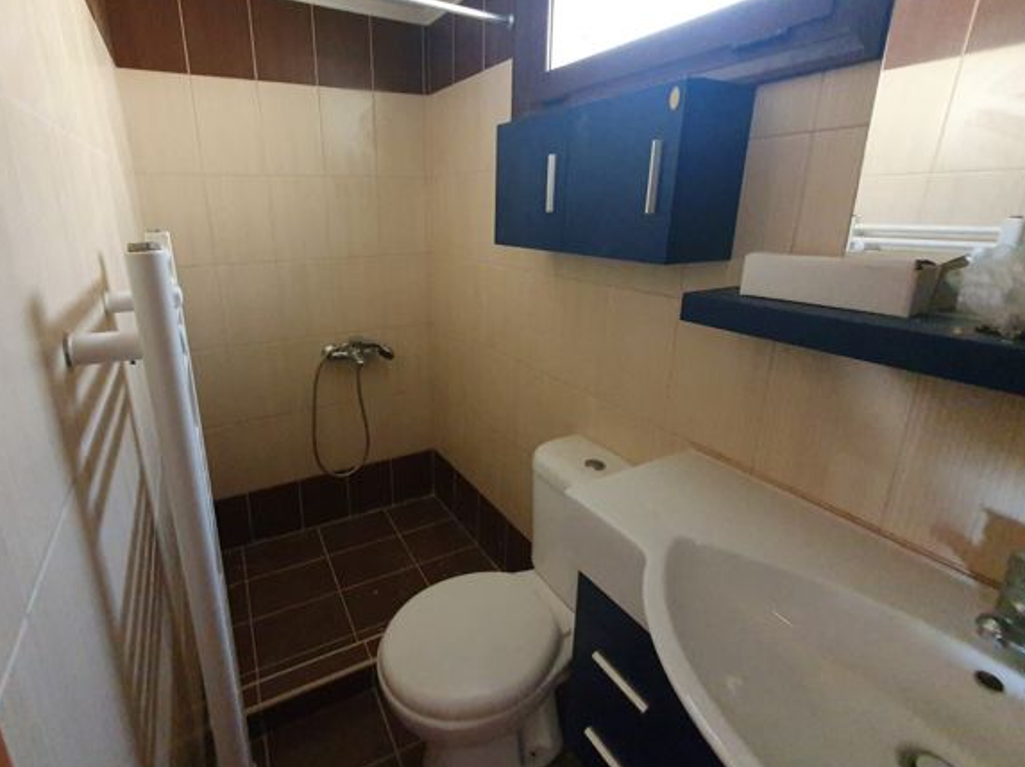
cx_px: 450
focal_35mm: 16
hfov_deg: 94.1
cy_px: 341
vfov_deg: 77.8
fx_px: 473
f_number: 2.2
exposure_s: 1/33
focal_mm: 1.8
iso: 800
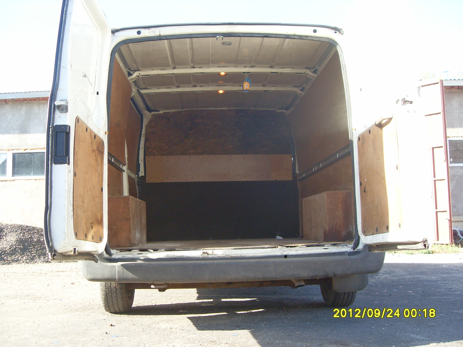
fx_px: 495
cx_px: 232
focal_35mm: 37
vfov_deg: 38.7
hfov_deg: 50.1
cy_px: 174
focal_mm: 6.3
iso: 80
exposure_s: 1/180
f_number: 2.8
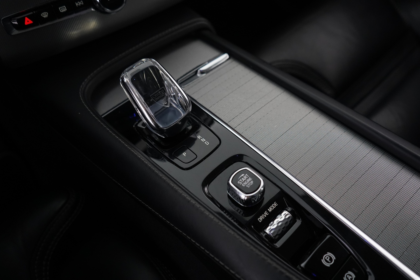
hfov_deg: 65.5
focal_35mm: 28
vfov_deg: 46.4
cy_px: 140
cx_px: 210
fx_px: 327
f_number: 4
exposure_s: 1/60
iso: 4000
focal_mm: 28
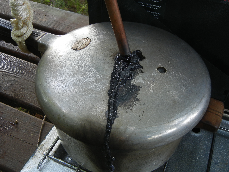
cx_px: 114
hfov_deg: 47.9
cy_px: 86
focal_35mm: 39
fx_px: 258
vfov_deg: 36.8
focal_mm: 7.1
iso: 160
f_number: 3.7
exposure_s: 1/51.4
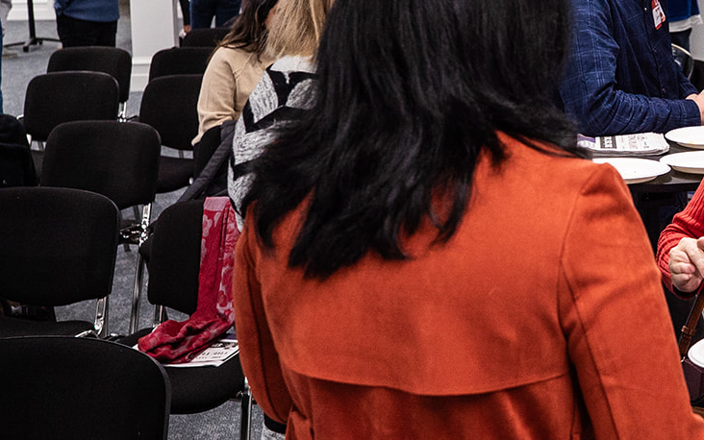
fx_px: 1497
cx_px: 641
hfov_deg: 25.6
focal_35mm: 78
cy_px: 98
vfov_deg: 16.6
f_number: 4.5
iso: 1600
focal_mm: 35
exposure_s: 1/160
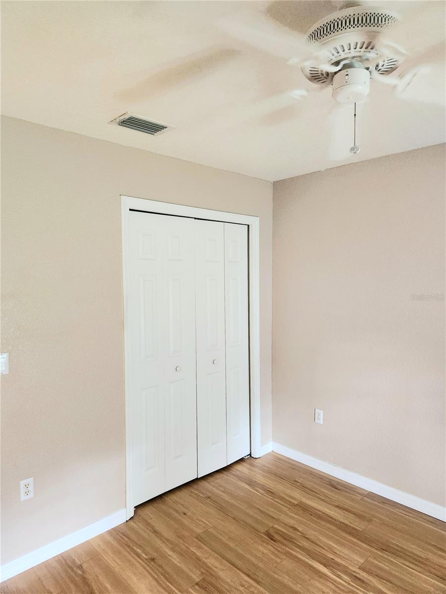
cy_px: 297
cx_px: 223
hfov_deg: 58.9
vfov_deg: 73.9
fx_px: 395
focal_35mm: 23
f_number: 1.8
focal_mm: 5.4
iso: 800
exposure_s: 1/60.2
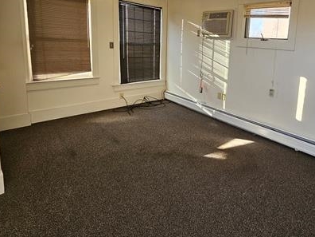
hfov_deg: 75.4
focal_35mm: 21
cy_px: 76
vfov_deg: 61.6
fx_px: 191
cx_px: 220
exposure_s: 1/100
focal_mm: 2.2
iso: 250
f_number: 2.2
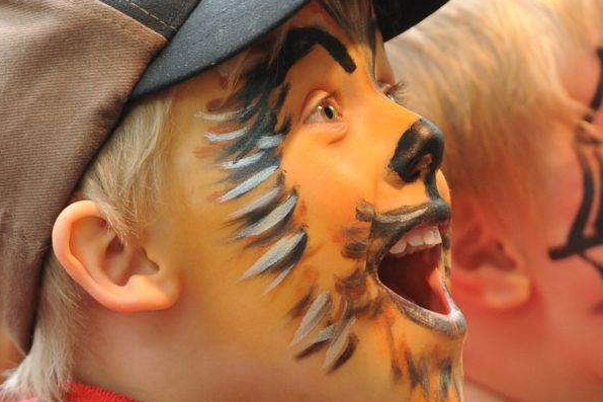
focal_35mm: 571
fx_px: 9561
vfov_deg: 2.4
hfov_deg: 3.6
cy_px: 233
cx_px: 269
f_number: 3.2
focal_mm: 160
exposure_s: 1/100
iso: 800
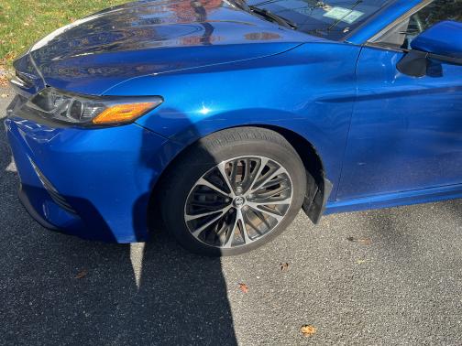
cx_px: 231
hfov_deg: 67.3
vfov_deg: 53.1
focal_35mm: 26
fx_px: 347
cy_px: 173
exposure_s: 1/827
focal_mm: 5.7
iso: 50
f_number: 1.5
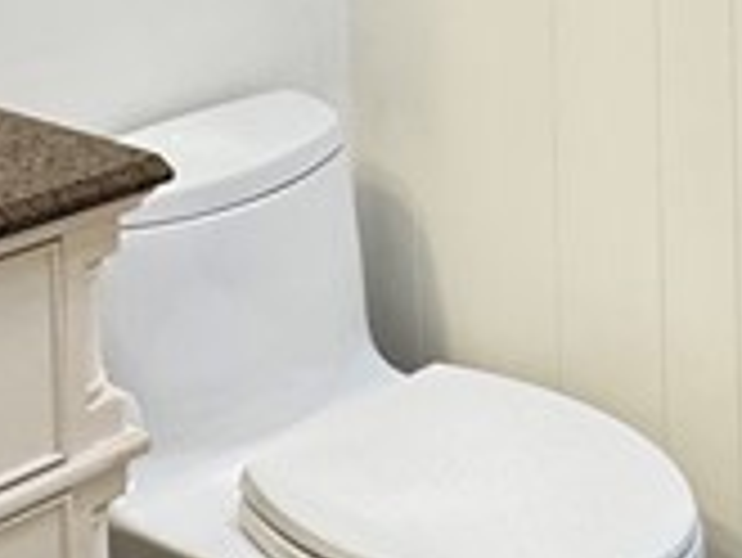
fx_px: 1866
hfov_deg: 22.1
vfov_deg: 15.2
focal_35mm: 87
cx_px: 616
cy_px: -369
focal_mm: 2.22
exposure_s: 1/60
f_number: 2.2
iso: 250
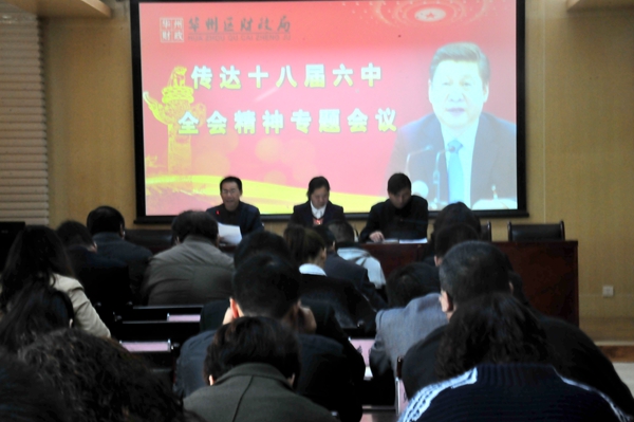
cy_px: 211
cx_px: 317
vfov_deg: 16.5
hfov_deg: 24.6
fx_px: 1452
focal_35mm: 82
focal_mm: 55
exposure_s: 1/4
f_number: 22
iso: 800
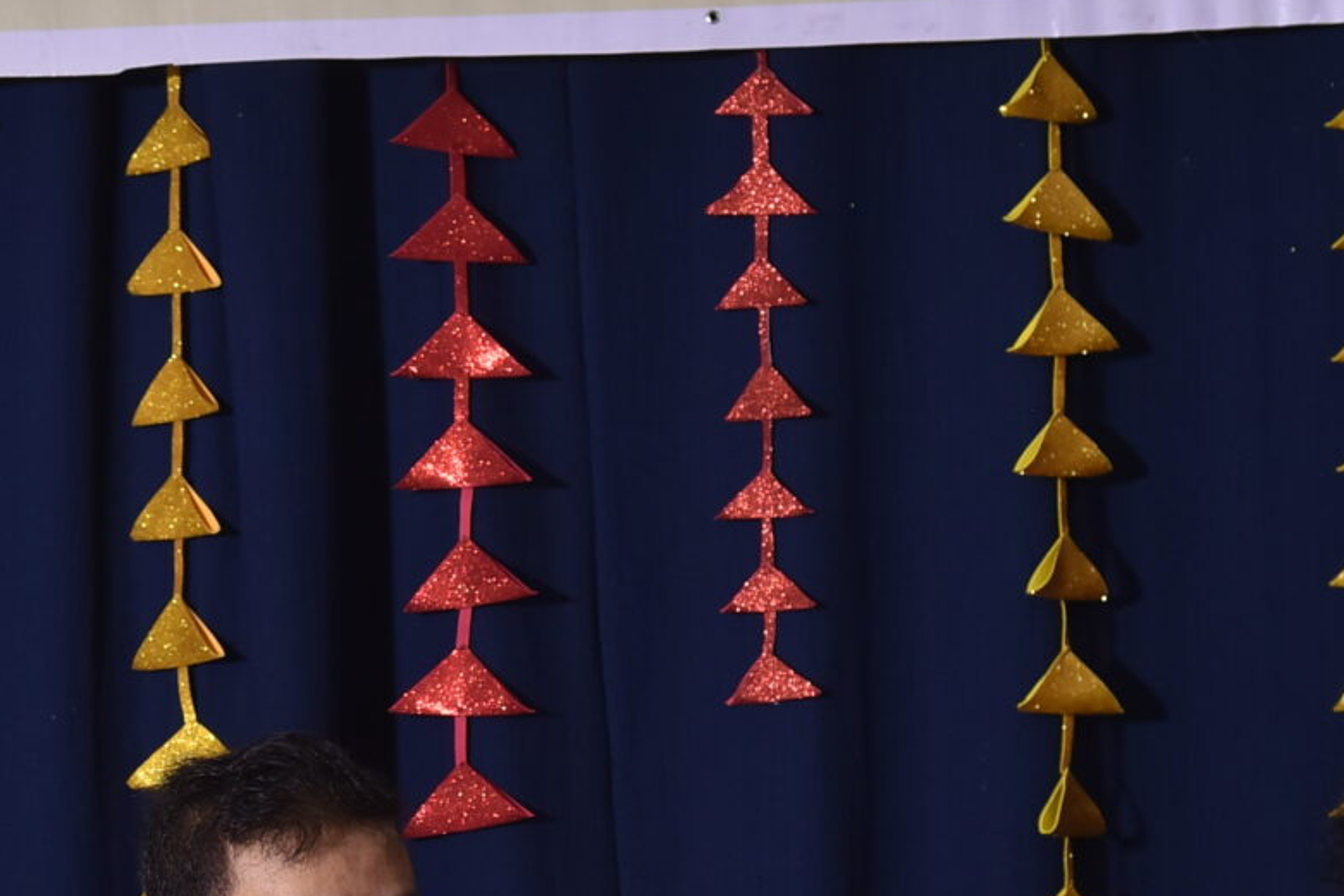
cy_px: 513
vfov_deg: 7.2
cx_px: 301
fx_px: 7094
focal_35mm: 190
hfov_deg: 10.8
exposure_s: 1/125
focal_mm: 58
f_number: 5.6
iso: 400
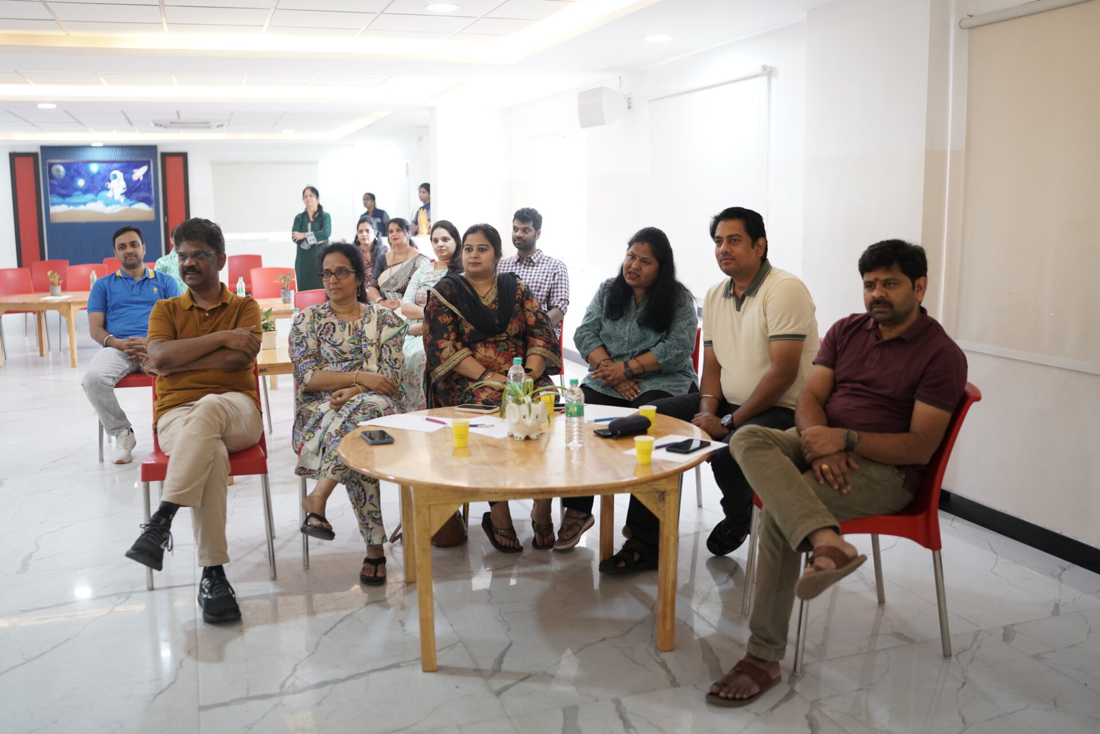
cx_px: 550
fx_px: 1070
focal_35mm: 35
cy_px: 367
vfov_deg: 37.9
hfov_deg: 54.4
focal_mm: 35
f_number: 2
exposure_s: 1/200
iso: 1600
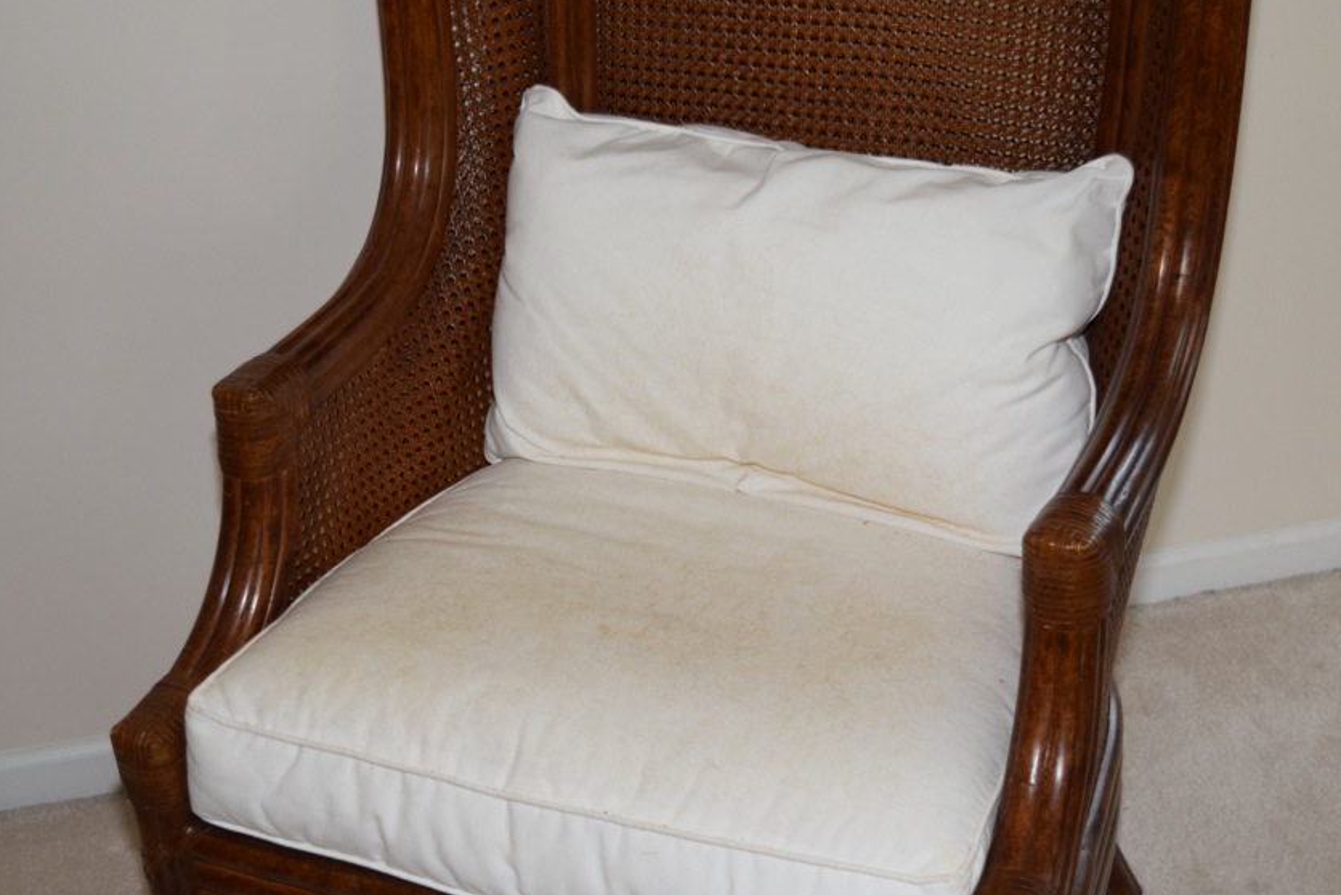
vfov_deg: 22.3
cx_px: 667
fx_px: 2273
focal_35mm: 61
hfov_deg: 32.9
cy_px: 525
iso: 800
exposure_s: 1/80
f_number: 4.5
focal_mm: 34
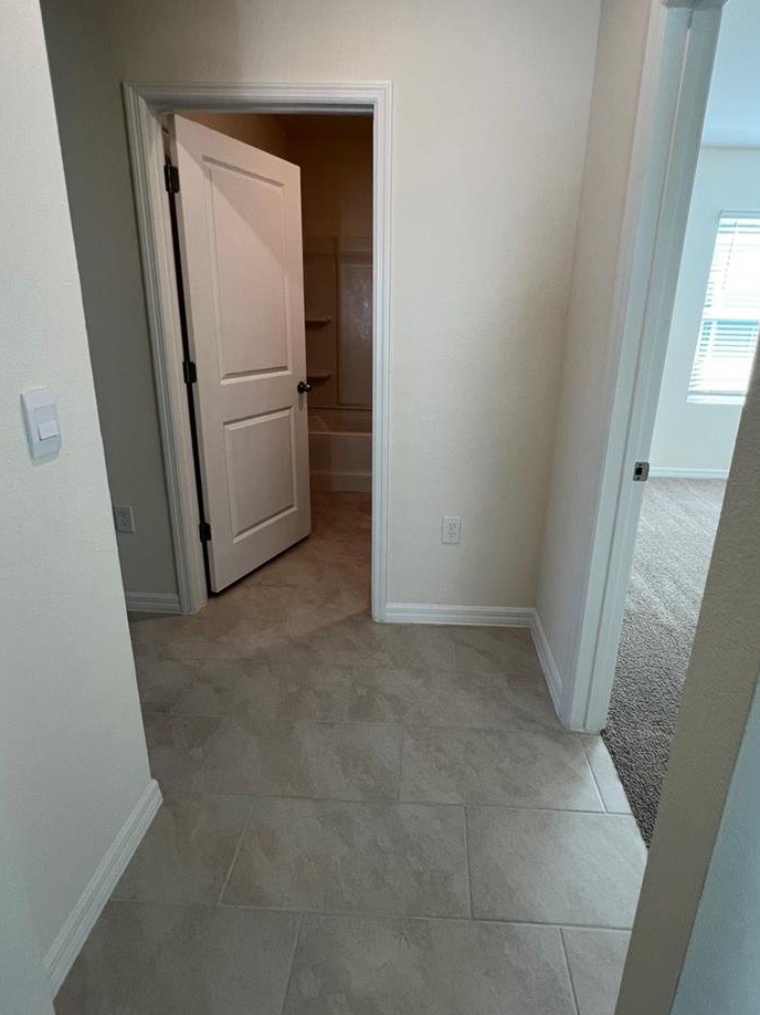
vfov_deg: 90.9
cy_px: 474
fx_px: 498
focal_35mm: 17
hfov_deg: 74.6
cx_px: 405
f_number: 1.8
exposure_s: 1/120
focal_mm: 1.57
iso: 125
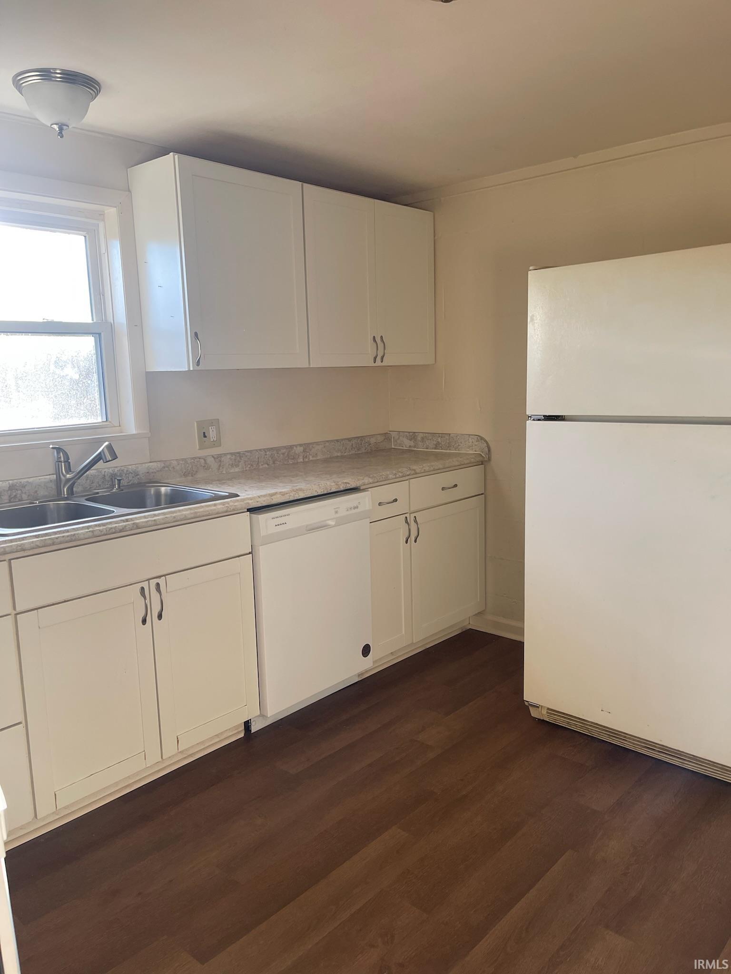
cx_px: 366
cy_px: 487
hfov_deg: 54.9
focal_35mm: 25
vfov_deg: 69.4
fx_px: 704
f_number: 1.6
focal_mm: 5.1
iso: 100
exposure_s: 1/121
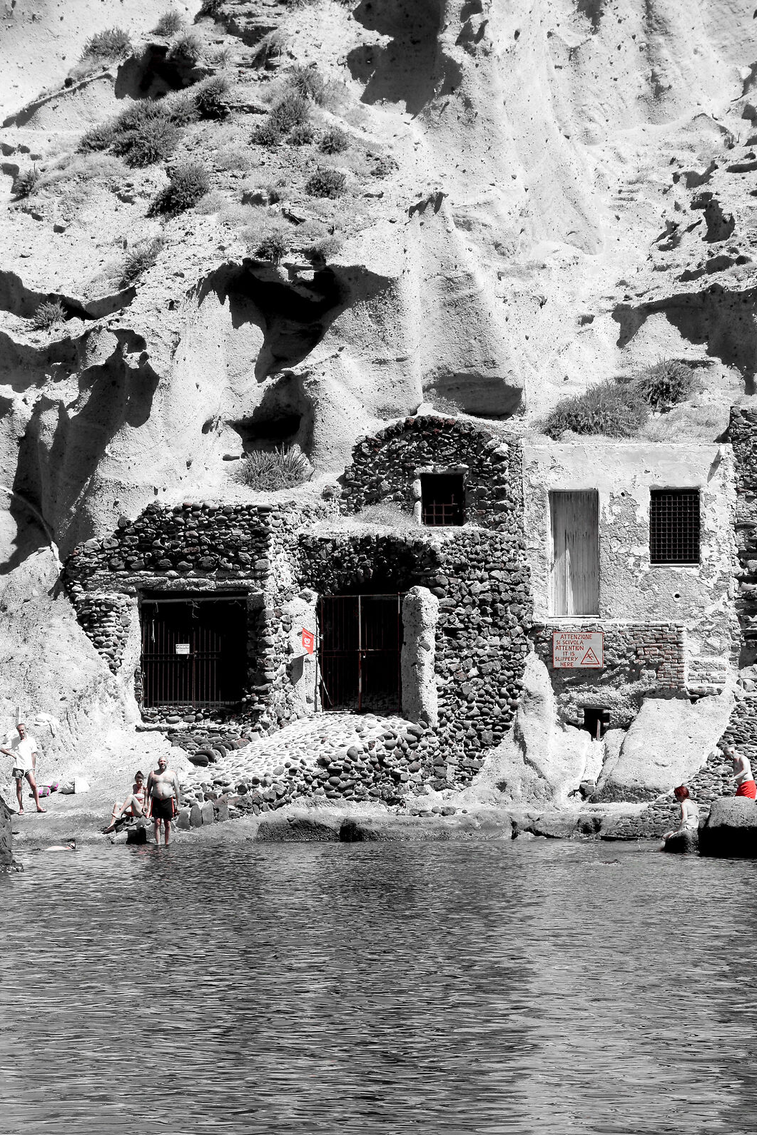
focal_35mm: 181
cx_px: 382
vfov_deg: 11.4
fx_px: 5707
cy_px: 565
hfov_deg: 7.6
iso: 200
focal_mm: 80
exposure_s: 1/400
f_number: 10
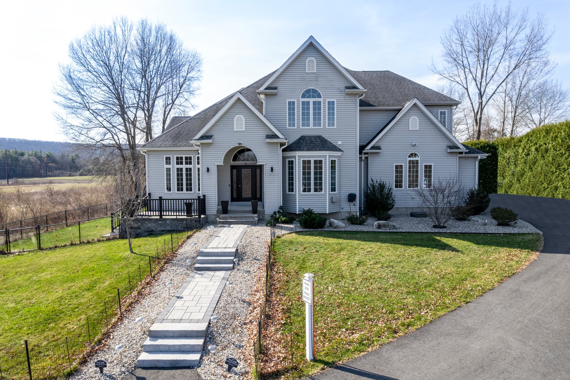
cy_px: 190
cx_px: 285
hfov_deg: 78.6
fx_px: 348
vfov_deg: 57.2
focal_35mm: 22
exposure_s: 1/1000
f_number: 2.8
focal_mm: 8.38
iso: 100
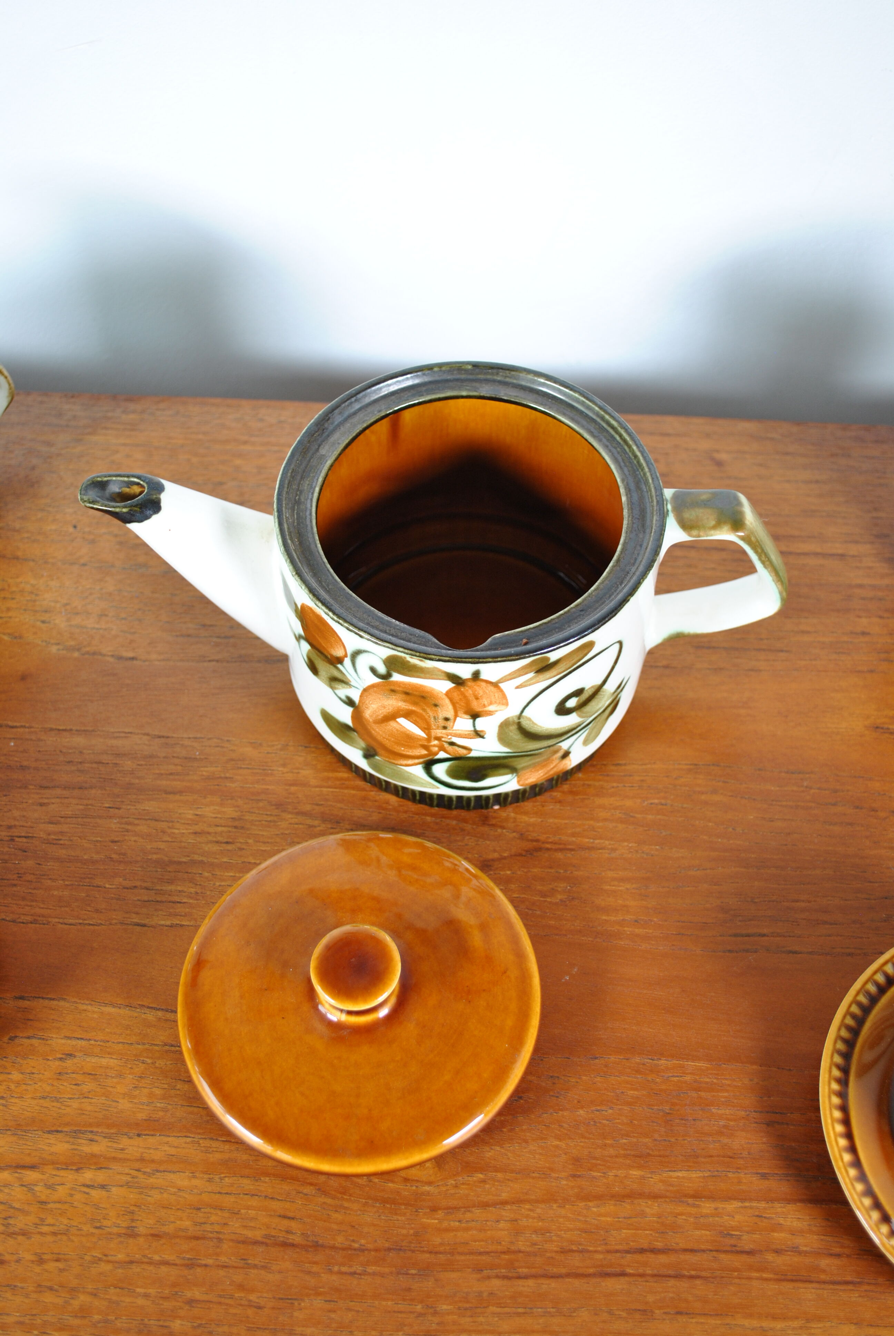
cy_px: 668
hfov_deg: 32.0
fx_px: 1560
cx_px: 447
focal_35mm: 42
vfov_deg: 46.3
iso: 200
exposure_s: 1/60
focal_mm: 28
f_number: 4.5
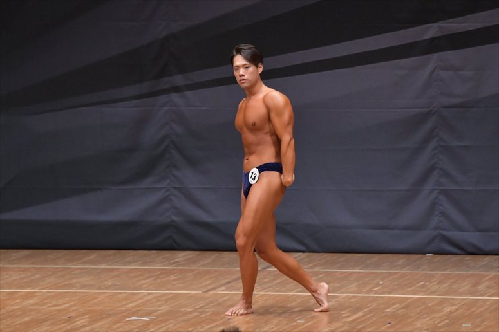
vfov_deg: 4.8
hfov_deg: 7.2
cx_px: 250
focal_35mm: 285
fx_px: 3949
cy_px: 166
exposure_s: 1/400
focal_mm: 190
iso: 6400
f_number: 5.6
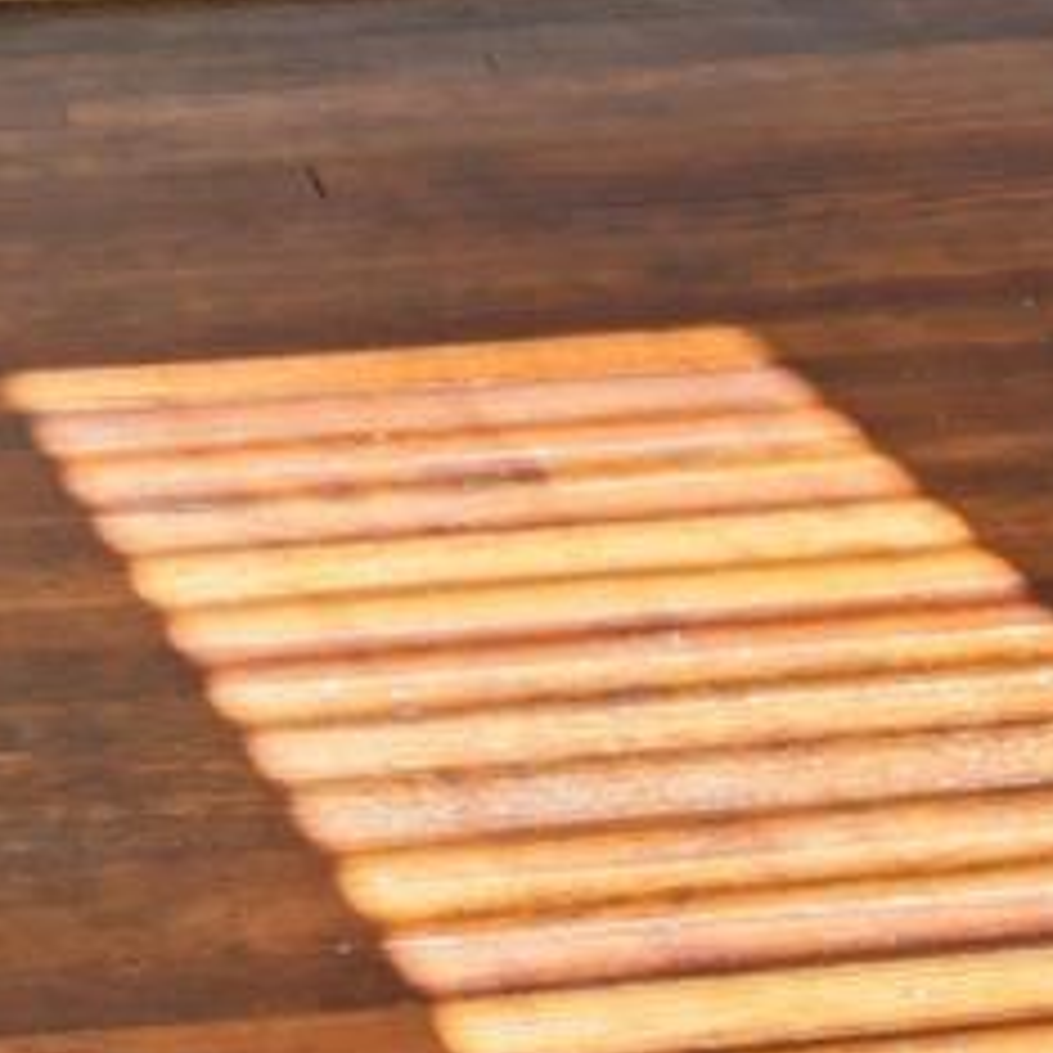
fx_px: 4095
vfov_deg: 11.9
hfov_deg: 14.6
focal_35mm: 119
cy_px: -1478
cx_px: 248
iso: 400
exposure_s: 1/40
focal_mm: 16
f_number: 8
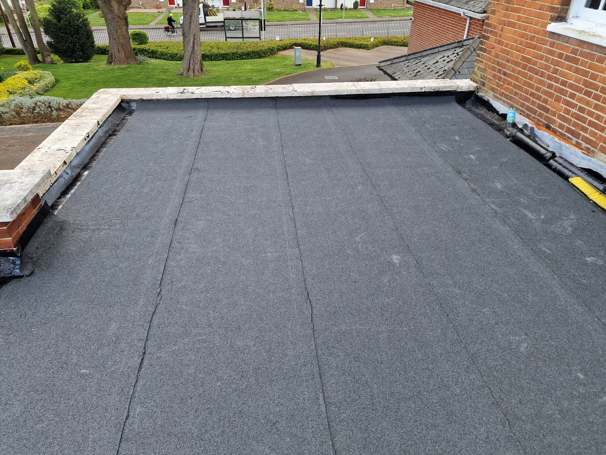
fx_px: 403
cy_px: 228
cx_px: 303
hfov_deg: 73.9
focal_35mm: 23
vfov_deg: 58.9
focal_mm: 6.4
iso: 50
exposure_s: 1/180
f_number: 1.8
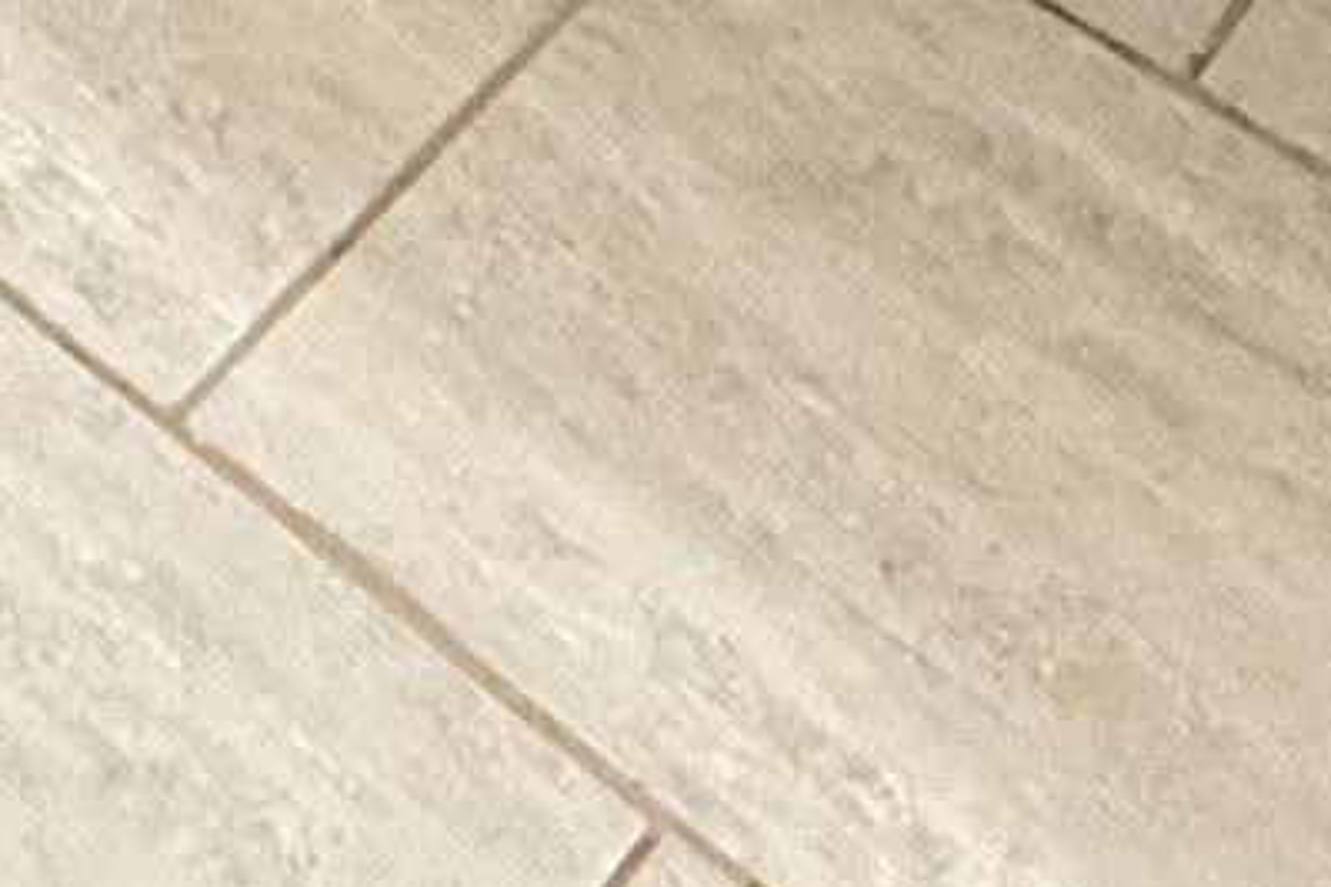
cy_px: -2668
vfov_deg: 7.9
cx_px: -247
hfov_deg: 17.4
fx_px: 4141
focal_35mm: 112
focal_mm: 2.22
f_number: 2.2
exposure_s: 1/60
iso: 400
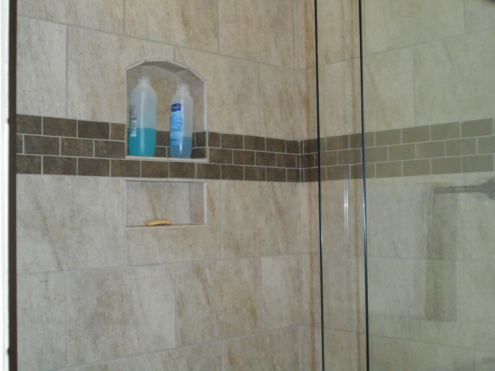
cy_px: 186
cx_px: 248
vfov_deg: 28.6
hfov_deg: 37.5
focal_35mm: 51
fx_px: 729
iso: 500
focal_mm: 9.1
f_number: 4.9
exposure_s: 1/60
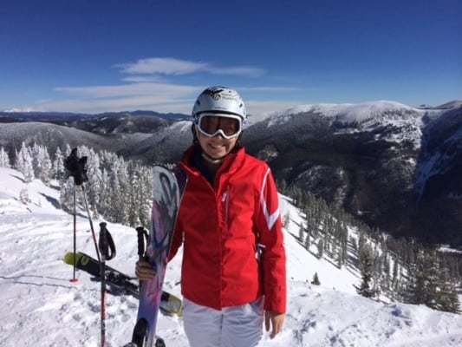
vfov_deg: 46.8
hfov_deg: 60.0
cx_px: 231
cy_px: 174
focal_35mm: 30
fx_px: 400
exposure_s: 1/6849
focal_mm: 4.12
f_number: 2.2
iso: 40
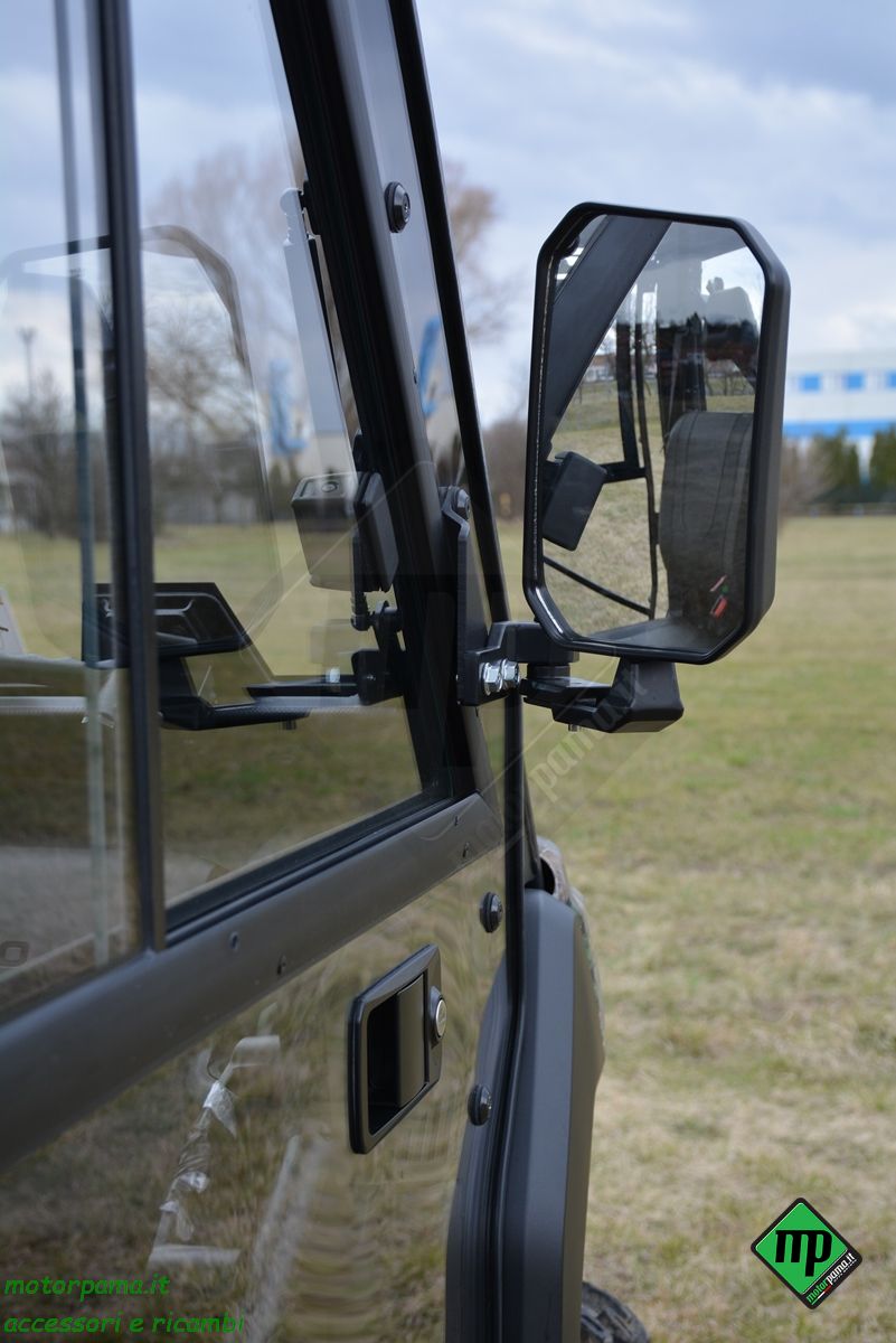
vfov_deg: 37.8
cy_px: 672
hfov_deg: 25.8
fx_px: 1958
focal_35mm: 52
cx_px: 448
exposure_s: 1/160
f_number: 6.3
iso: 200
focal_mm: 35
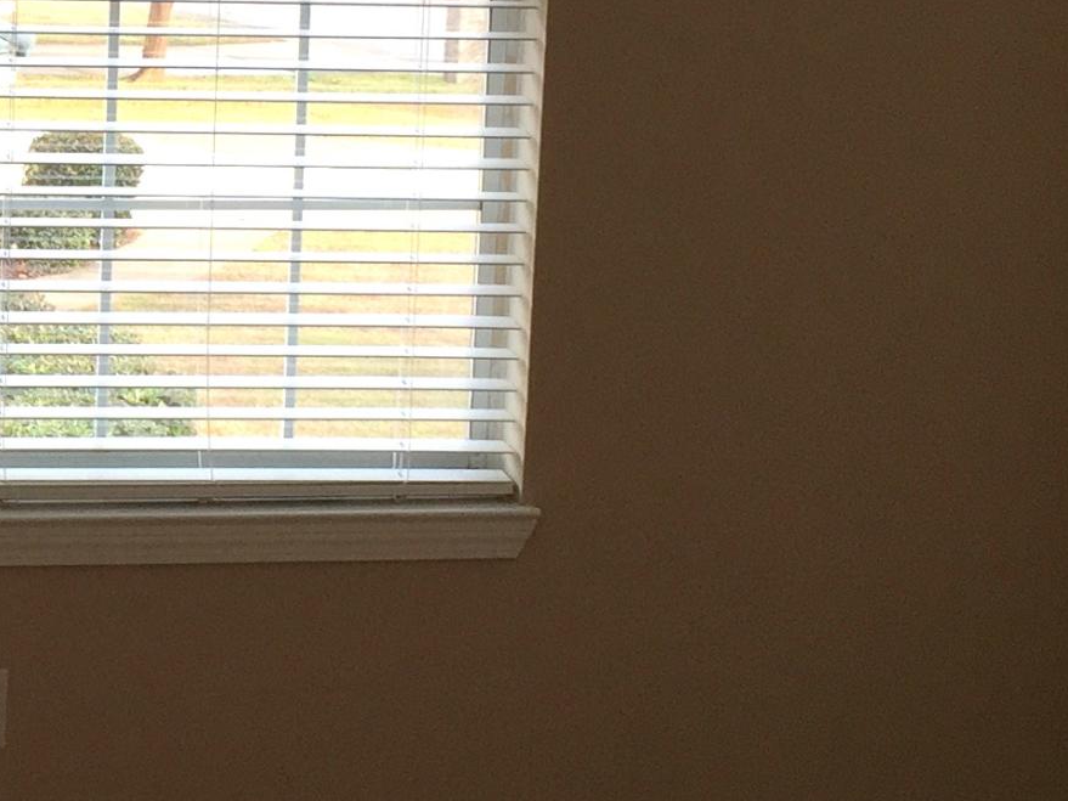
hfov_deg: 19.0
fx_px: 3054
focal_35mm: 99
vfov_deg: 14.9
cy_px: 233
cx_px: -130
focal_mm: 4.15
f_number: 2.2
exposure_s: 1/120
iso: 32
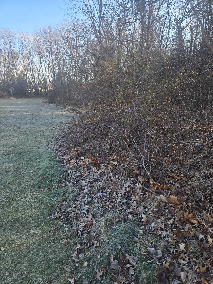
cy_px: 142
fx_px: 189
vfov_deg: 73.9
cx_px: 106
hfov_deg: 58.9
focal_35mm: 23
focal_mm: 5.4
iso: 25
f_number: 1.8
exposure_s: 1/265
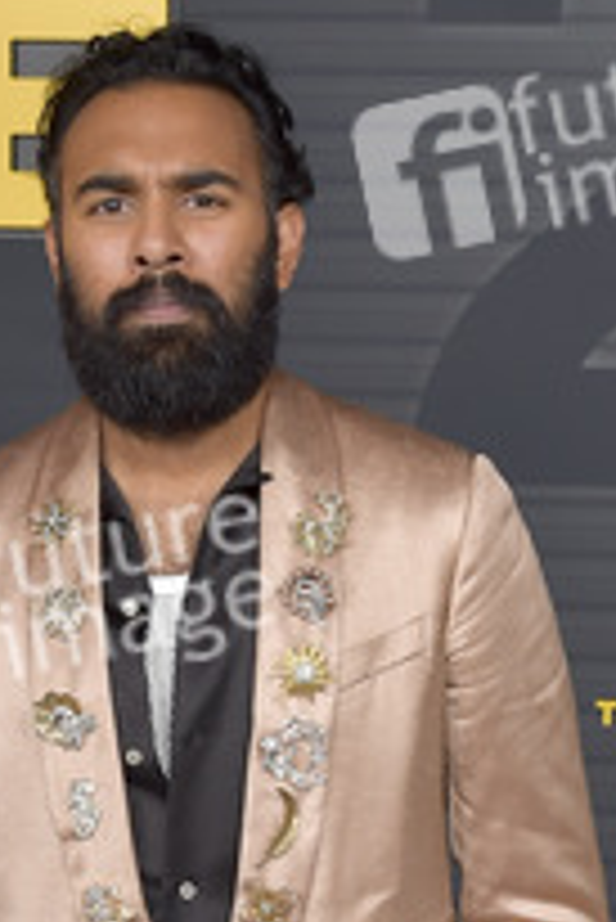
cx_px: 178
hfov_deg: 18.4
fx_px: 1896
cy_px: 828
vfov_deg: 26.4
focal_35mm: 74
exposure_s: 1/250
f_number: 6.3
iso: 320
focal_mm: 38
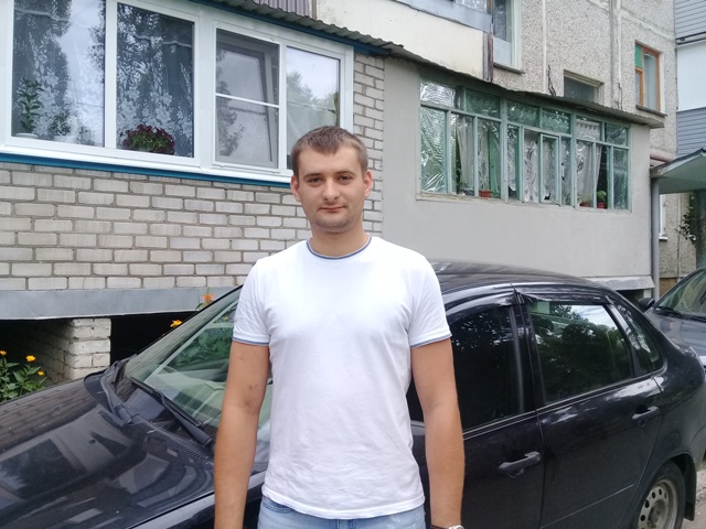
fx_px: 632
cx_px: 353
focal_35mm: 31
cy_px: 264
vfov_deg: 45.4
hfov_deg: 58.4
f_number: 2.2
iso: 50
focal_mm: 3.3
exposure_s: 1/245
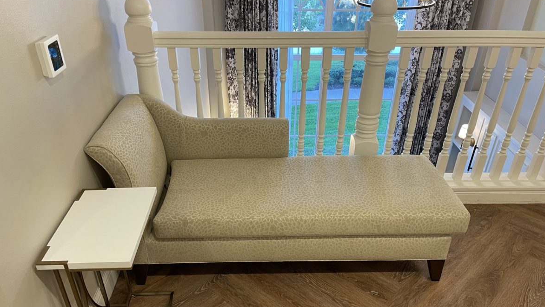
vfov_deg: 39.9
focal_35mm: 29
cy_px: 188
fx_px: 419
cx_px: 271
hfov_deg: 66.1
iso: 125
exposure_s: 1/60
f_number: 1.6
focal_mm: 5.1
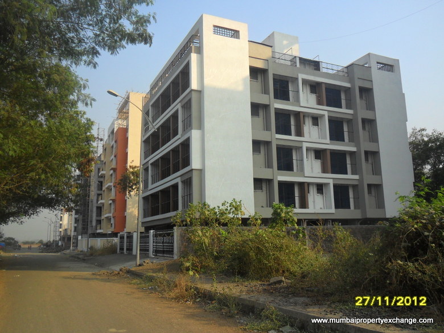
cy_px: 166
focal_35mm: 32
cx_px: 222
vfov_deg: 44.2
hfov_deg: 56.8
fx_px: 410
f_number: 3.7
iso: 100
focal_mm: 5.7
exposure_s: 1/750
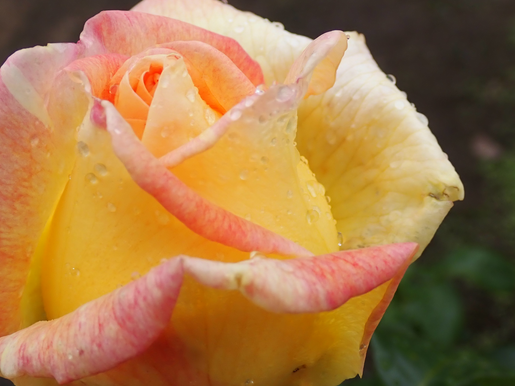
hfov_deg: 30.2
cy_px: 248
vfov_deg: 22.9
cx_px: 207
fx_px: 952
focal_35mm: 64
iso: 100
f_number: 4
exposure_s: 1/400
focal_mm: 7.84
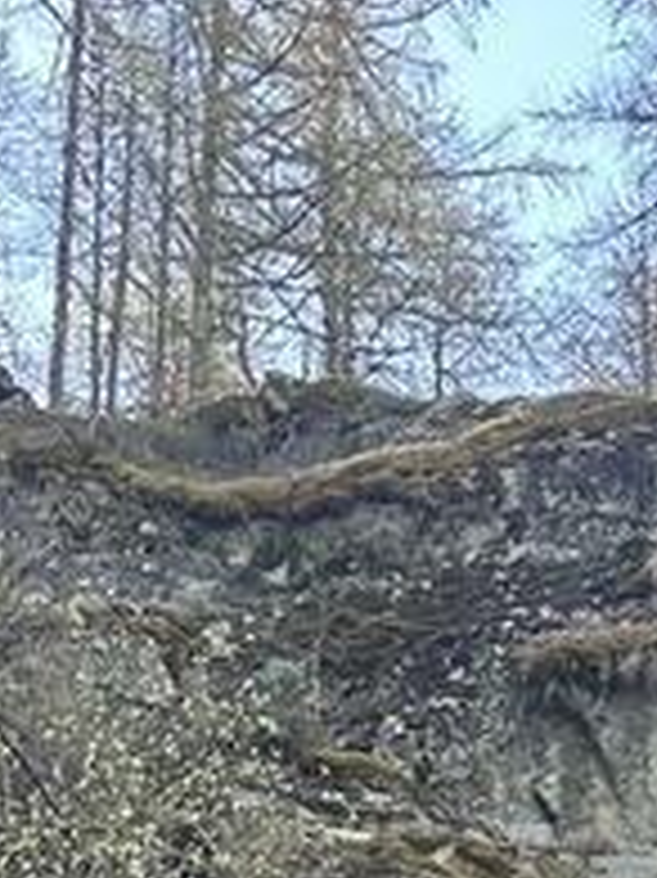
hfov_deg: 10.7
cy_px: 2094
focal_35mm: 127
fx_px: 3217
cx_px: 1276
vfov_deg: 12.4
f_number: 1.78
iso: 80
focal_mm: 6.86
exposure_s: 1/298
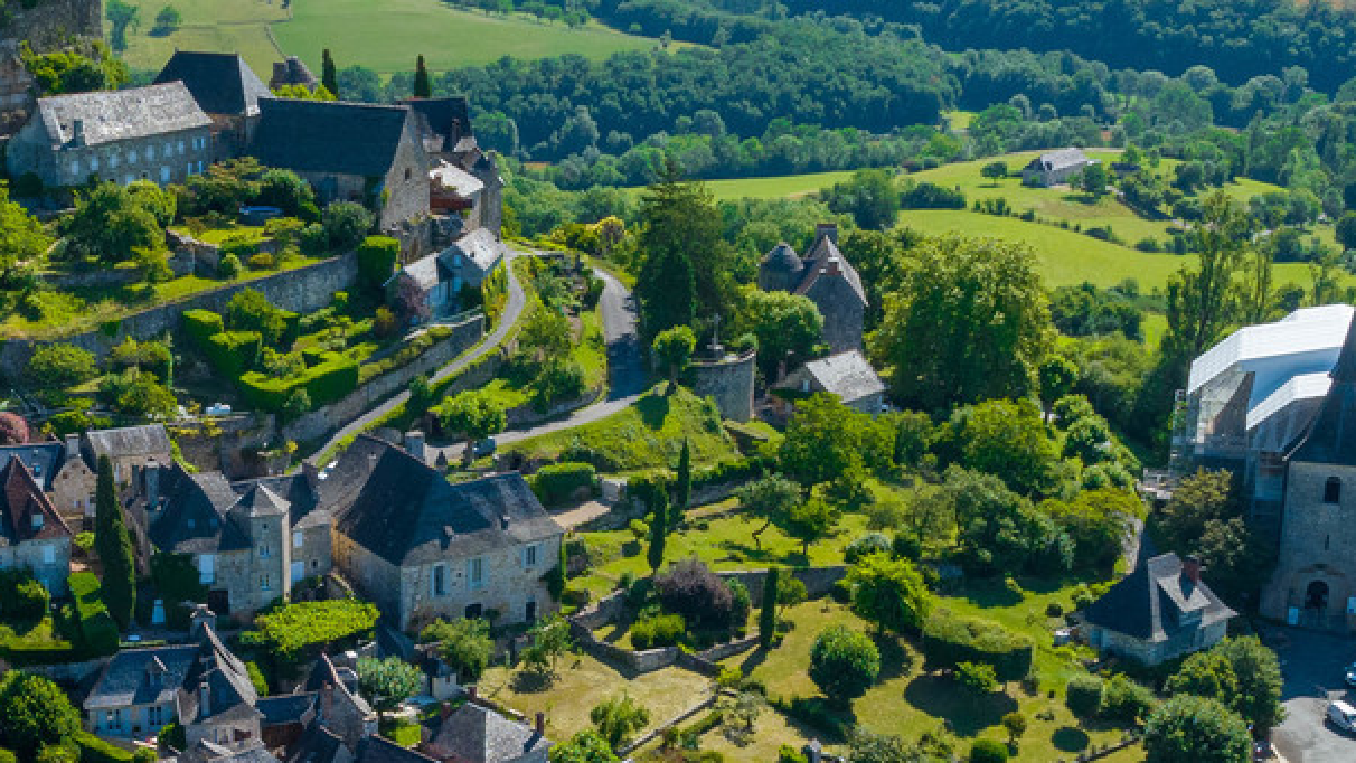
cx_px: 360
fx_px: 2481
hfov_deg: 30.1
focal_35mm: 69
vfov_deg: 17.3
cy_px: 606
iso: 200
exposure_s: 1/400
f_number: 8
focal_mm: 12.3
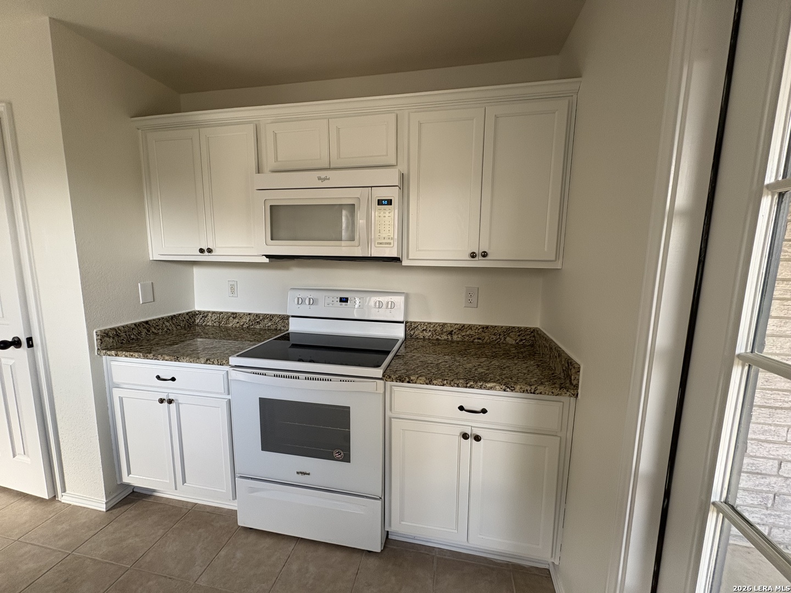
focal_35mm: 14
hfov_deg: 102.1
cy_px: 296
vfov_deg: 85.7
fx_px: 320
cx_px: 396
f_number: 2.2
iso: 160
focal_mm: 2.22
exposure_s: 1/99
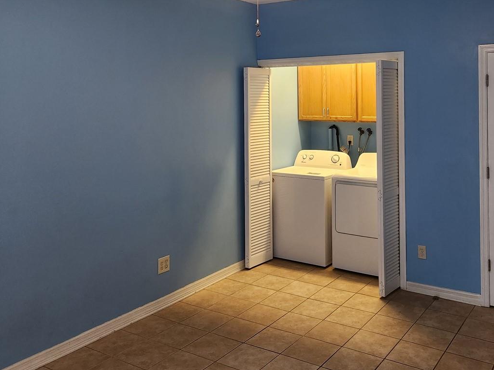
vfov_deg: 39.0
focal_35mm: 36
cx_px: 285
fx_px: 514
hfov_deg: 51.1
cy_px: 111
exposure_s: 1/120
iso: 400
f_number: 1.8
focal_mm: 5.4
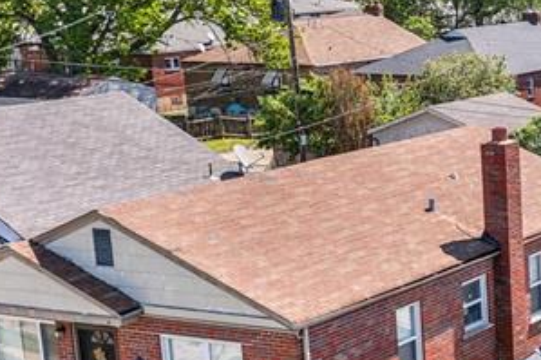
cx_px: 700
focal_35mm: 96
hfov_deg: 19.6
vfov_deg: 14.1
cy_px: 337
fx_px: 1442
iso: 100
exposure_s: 1/50
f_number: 3.5
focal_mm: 10.3
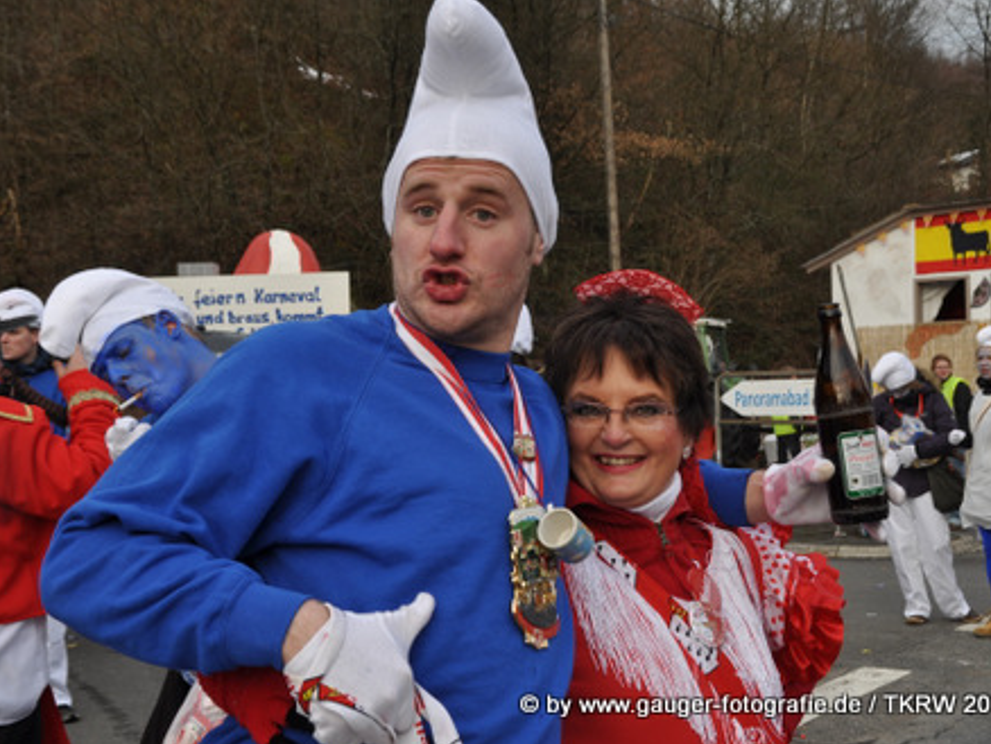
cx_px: 489
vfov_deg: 25.4
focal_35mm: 58
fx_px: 1648
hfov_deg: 33.5
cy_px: 373
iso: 200
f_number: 10
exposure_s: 1/200
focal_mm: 35
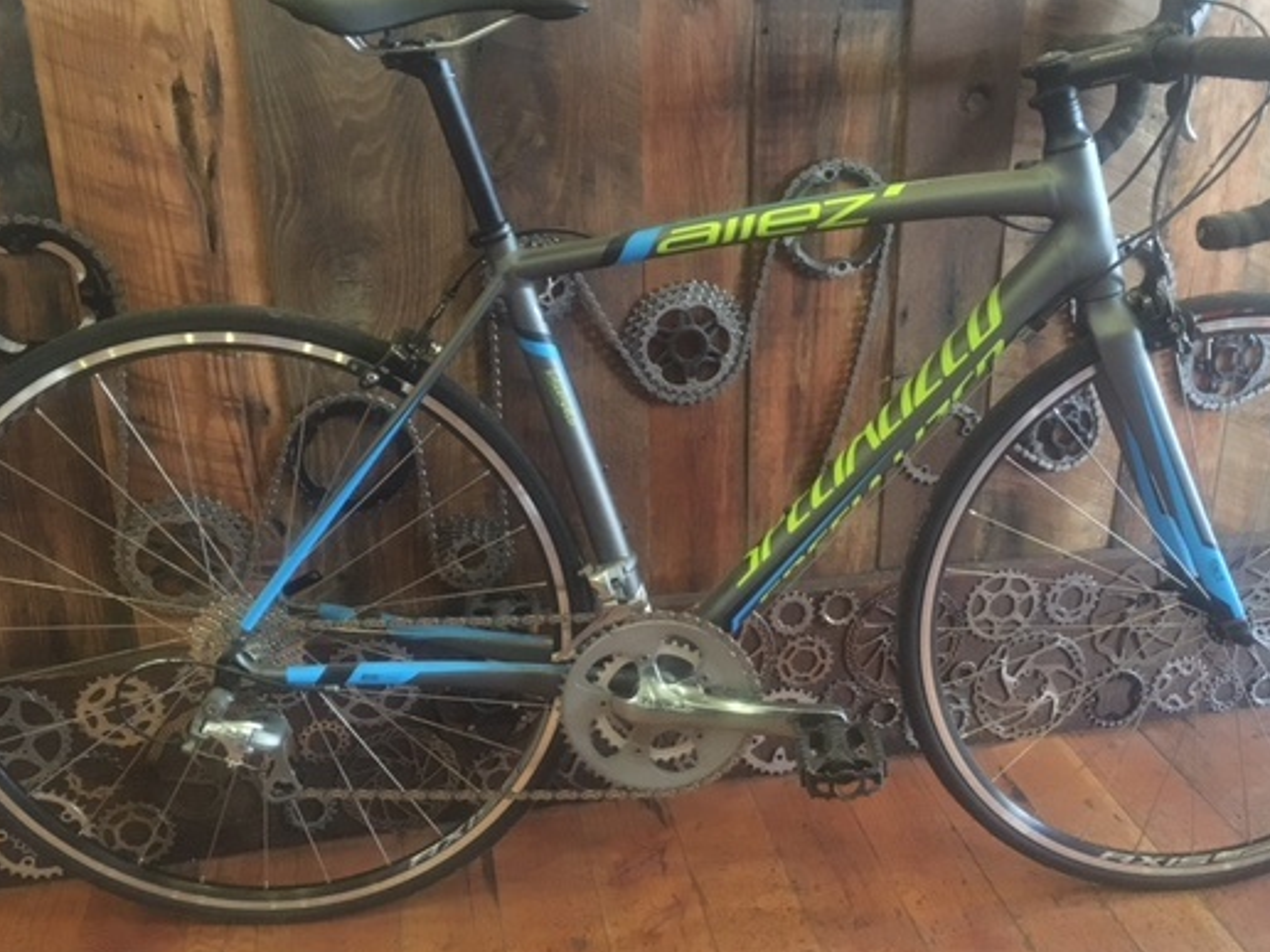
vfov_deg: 39.6
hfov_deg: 51.1
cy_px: 448
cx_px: 738
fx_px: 1321
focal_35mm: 36
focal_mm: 4.15
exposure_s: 1/15
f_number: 2.2
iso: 320
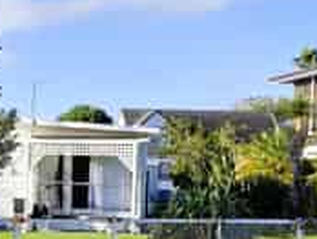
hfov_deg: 27.7
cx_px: -15
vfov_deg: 22.6
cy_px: 143
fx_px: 596
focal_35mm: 65
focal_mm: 5.54
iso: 50
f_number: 1.8
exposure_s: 1/950
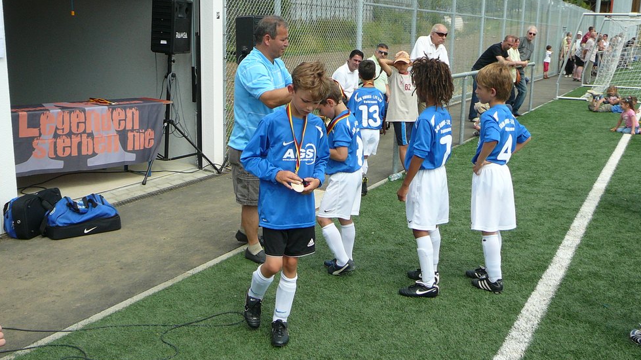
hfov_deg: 51.6
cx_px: 323
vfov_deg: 30.4
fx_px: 663
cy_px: 212
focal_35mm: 39
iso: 80
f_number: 2.8
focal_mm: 5.2
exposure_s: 1/1000
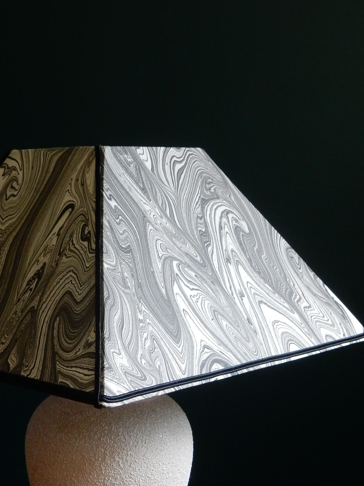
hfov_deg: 22.4
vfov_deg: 29.5
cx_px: 104
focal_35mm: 65
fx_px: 911
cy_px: 338
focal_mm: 7.6
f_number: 4.2
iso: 360
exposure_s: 1/30
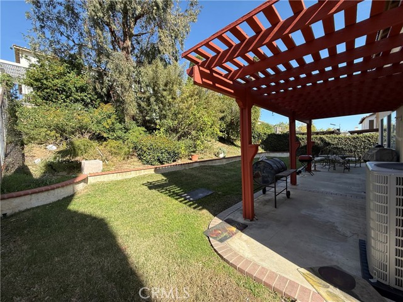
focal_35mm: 14
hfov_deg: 102.1
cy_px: 151
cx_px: 202
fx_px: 163
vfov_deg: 85.7
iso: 50
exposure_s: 1/734
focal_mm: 2.22
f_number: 2.2
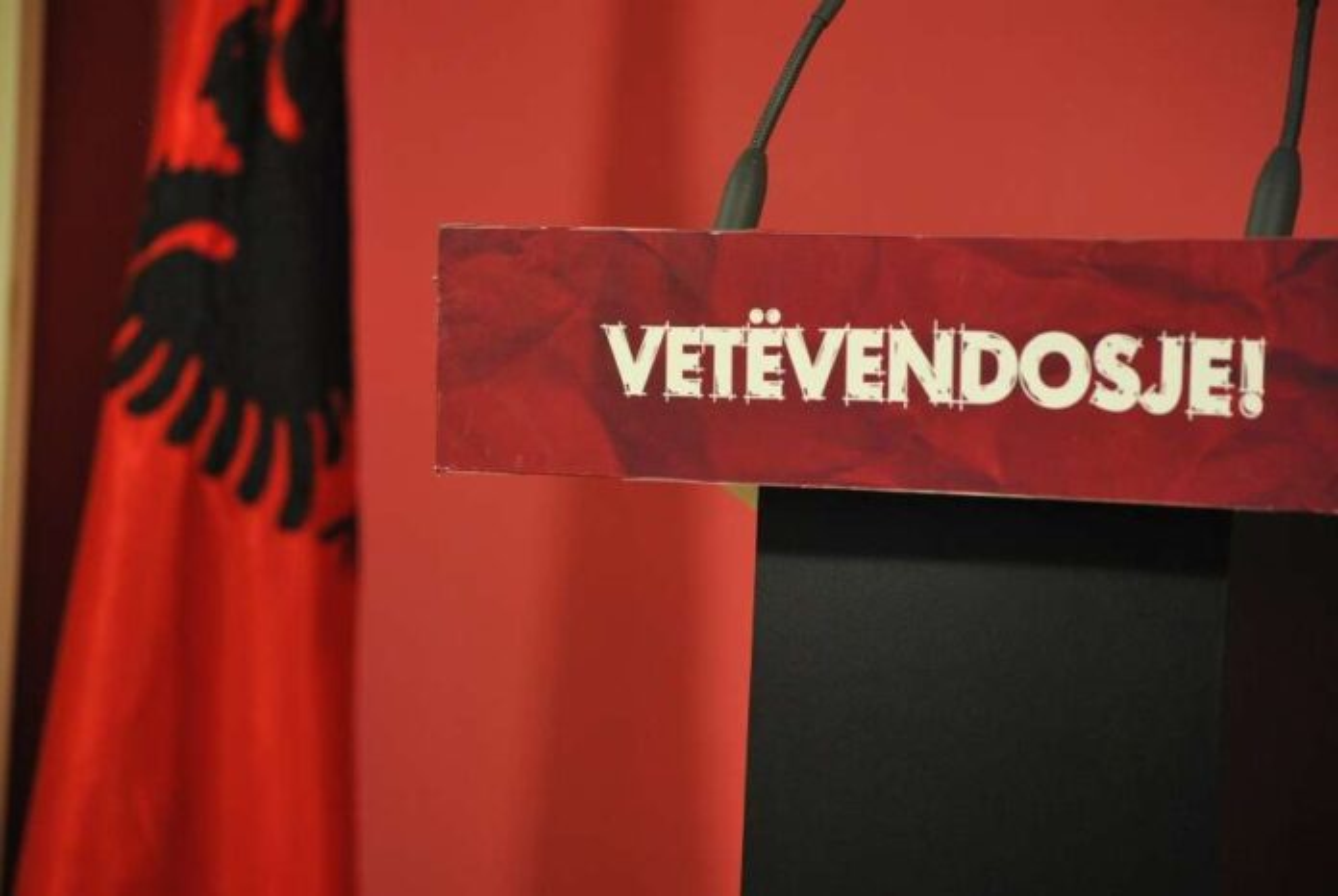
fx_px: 4466
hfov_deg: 17.0
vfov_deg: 11.5
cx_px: 669
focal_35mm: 120
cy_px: 448
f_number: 4.2
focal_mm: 80
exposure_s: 1/50
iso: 400
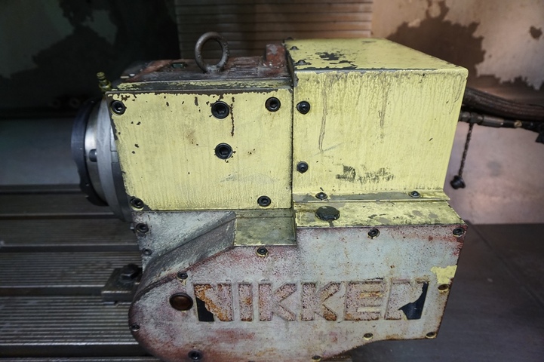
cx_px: 272
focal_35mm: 24
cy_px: 181
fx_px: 362
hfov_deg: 73.8
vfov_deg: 53.1
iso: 800
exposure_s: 1/60
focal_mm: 16
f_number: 4
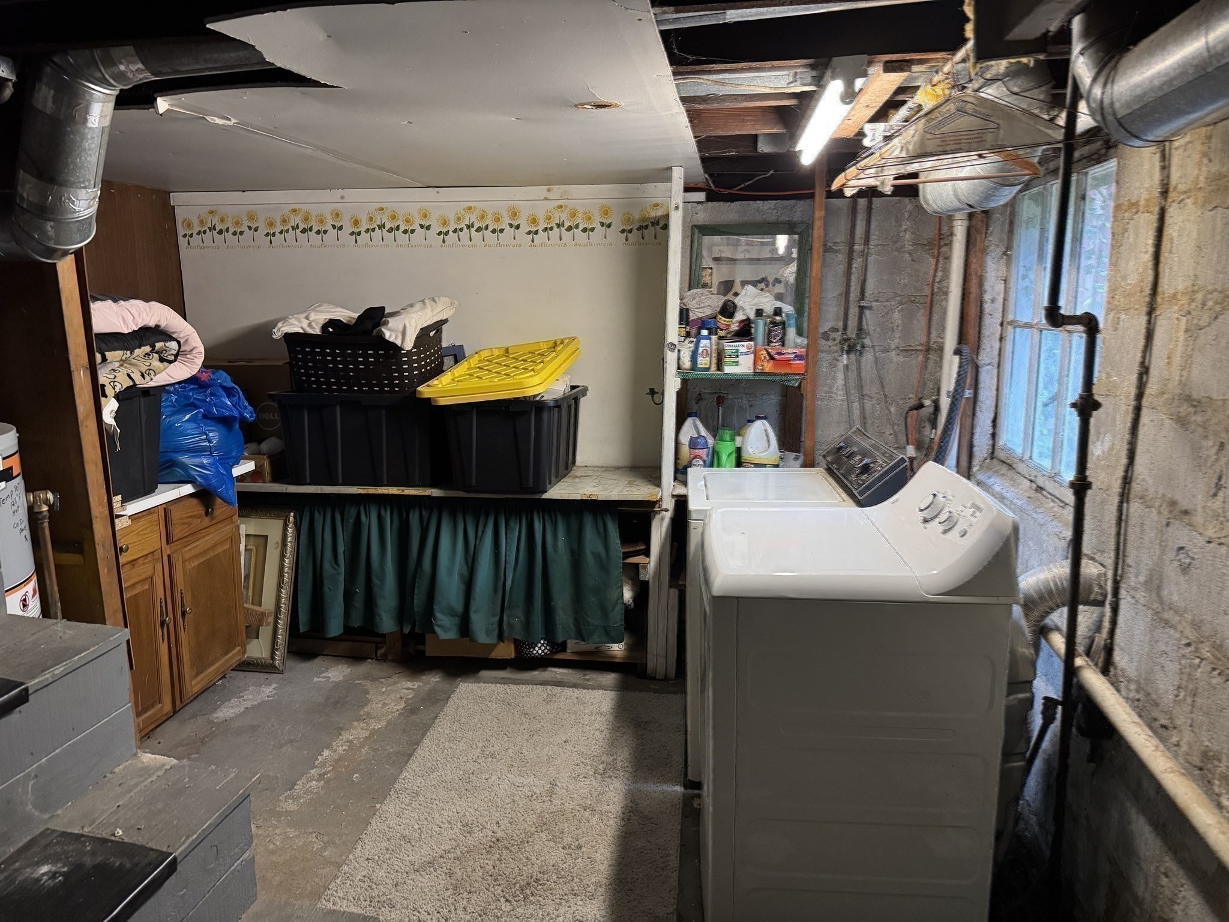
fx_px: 852
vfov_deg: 56.8
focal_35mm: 24
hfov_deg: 71.6
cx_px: 614
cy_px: 461
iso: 640
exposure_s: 1/60
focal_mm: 6.76
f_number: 1.78
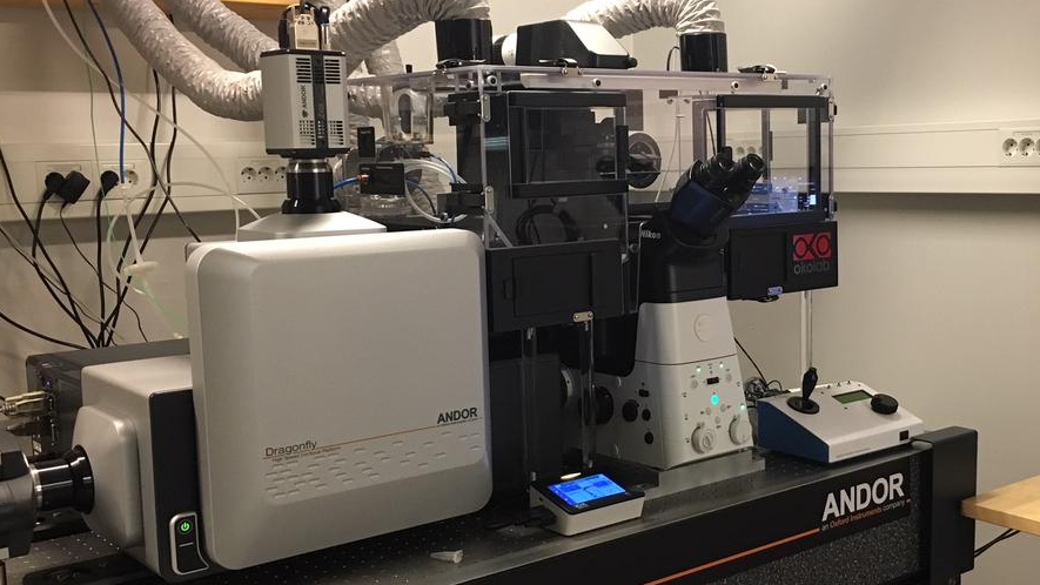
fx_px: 1241
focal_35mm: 45
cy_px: 313
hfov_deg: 45.0
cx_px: 660
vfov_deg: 26.5
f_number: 2.2
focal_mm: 4.15
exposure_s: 1/20
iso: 200
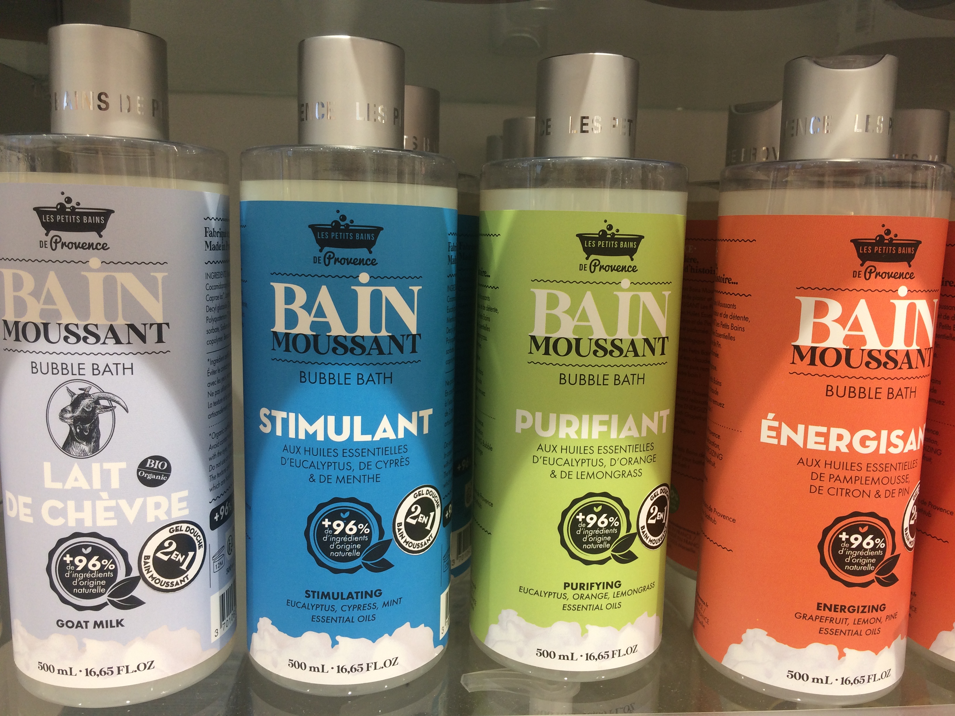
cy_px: 358
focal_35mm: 29
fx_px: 800
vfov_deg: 48.2
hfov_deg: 61.7
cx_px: 478
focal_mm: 4.15
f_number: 2.2
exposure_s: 1/50
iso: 50
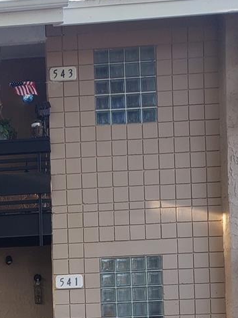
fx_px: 605
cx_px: -55
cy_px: 321
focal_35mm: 66
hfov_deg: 20.7
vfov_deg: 27.6
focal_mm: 4.3
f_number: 2.4
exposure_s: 1/60
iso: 50
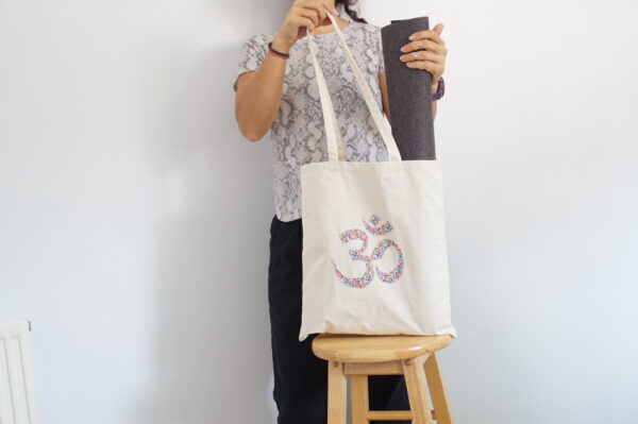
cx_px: 319
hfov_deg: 43.6
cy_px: 212
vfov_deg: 29.8
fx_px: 797
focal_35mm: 45
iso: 250
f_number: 7.1
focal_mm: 30
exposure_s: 1/4
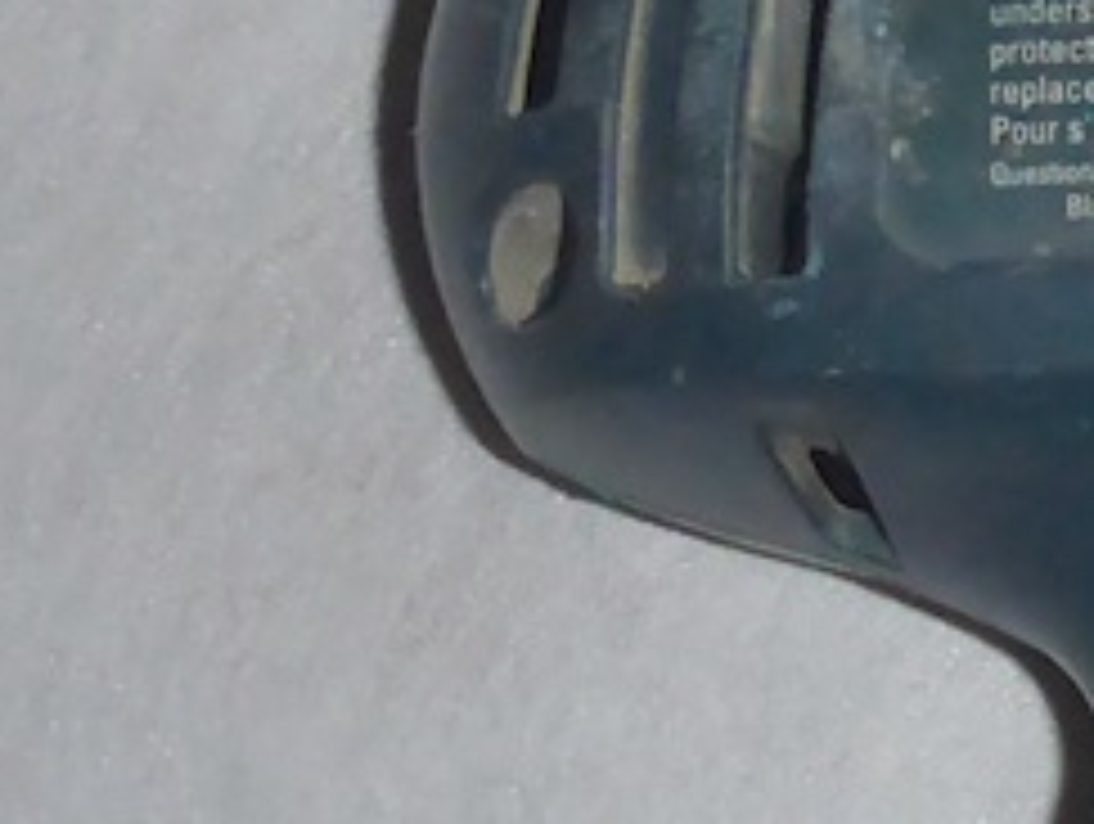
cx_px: 2129
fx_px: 5824
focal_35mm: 184
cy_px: 1153
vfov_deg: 8.0
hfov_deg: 10.0
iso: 400
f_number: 3.3
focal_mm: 4.9
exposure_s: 1/8
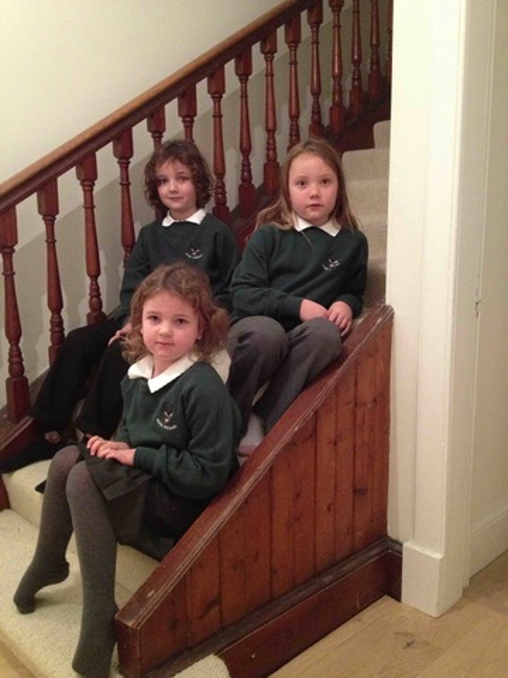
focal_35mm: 35
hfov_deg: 40.7
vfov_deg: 52.6
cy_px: 339
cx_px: 254
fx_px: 685
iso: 400
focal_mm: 4.28
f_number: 2.4
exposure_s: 1/15
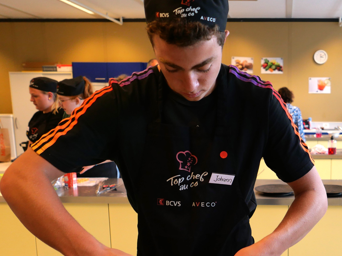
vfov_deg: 31.6
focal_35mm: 45
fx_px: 445
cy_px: 194
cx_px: 276
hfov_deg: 40.3
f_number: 1.7
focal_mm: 10.9
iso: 200
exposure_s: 1/125
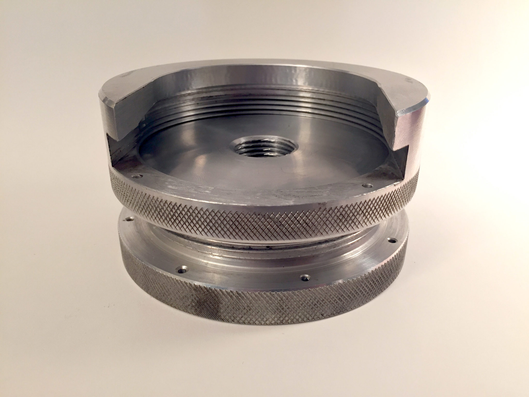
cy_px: 198
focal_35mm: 29
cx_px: 264
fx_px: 443
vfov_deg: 48.2
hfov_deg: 61.7
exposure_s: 1/30
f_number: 2.2
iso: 80
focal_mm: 4.15
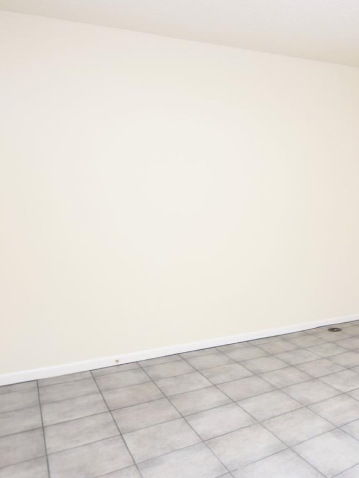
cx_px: 352
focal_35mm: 26
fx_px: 359
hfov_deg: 45.5
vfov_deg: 67.3
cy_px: 233
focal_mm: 10
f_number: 4
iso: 280
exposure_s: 1/60
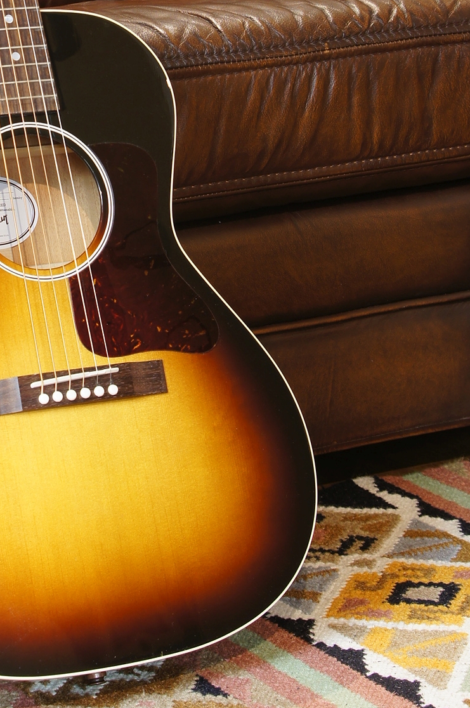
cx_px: 81
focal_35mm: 123
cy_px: 48
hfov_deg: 11.1
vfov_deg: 16.4
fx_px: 2415
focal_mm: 40
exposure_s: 1/3
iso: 100
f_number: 7.1
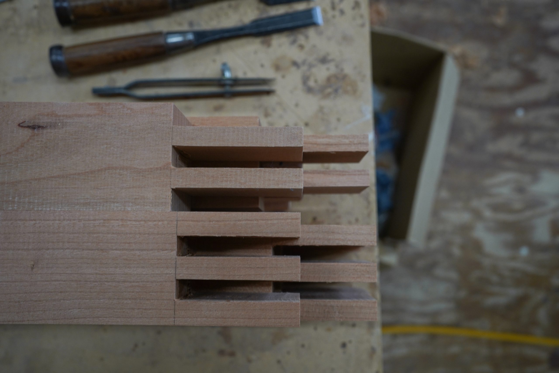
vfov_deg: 37.9
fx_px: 543
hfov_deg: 54.4
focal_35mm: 35
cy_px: 186
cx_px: 280
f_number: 8
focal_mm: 35
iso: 640
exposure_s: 1/40
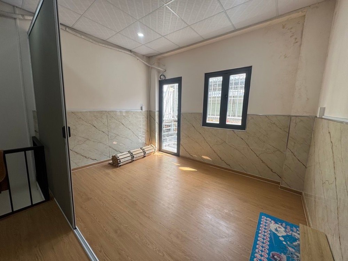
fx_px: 141
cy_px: 130
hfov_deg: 102.1
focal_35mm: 14
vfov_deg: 85.7
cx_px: 174
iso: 40
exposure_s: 1/138
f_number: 2.2
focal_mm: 2.22
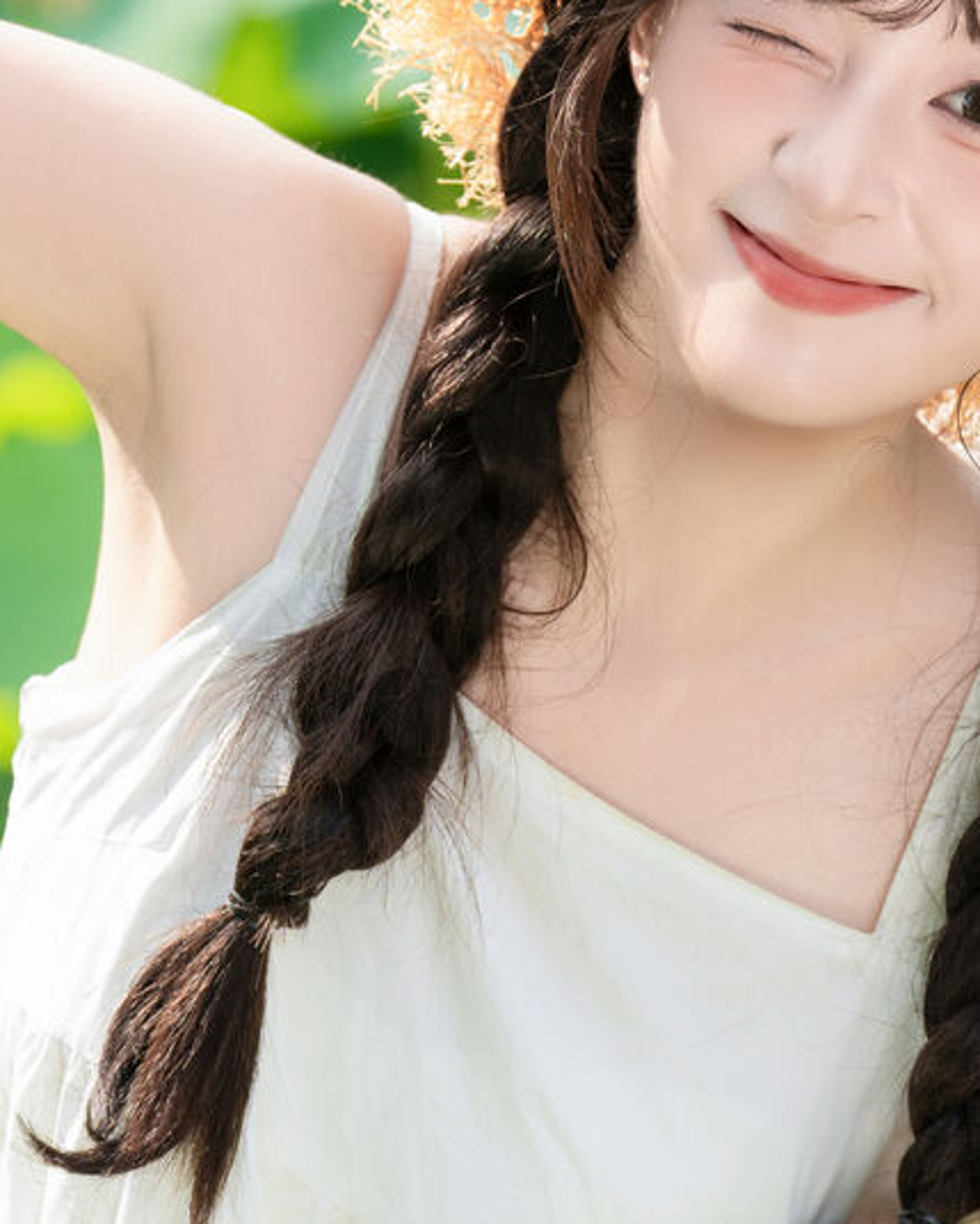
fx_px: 11417
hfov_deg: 4.9
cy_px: 827
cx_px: 690
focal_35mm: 315
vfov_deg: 6.1
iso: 320
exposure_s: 1/400
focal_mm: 100
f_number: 4
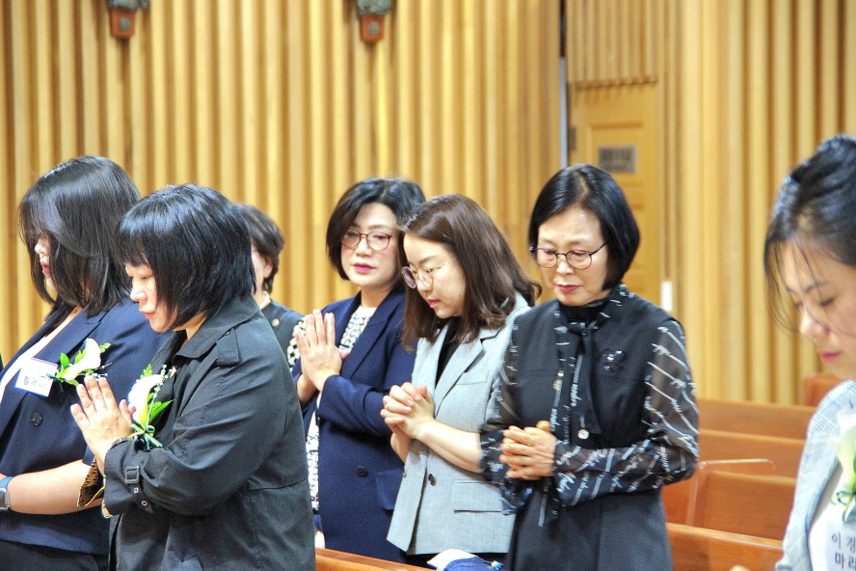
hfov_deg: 11.3
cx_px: 430
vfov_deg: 7.5
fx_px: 4327
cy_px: 285
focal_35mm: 182
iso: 1600
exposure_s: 1/25
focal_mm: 120
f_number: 5.6
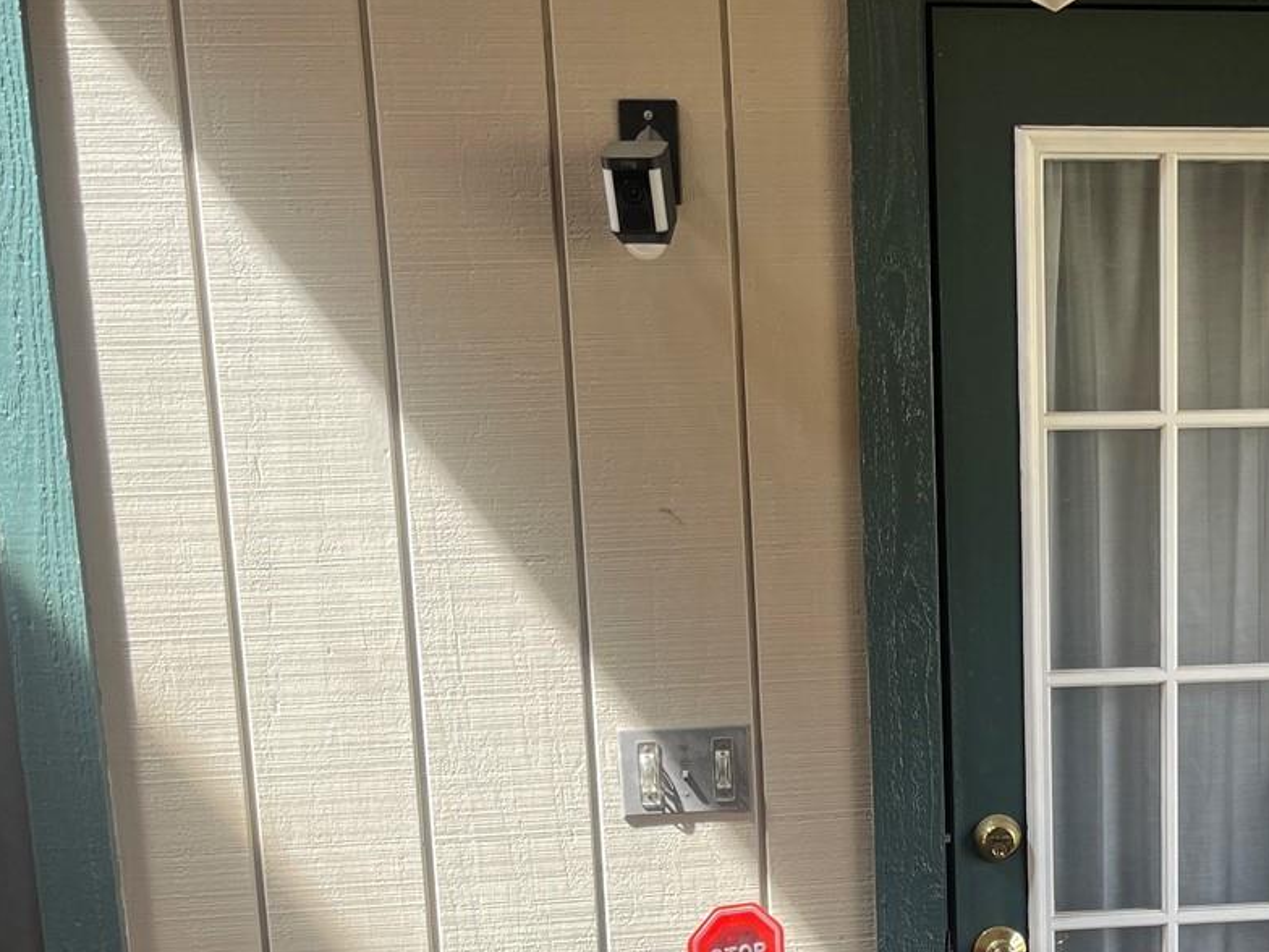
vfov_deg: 27.8
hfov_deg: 36.1
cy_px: 810
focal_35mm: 51
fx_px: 1870
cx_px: 1031
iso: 80
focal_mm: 5.1
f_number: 1.6
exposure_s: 1/121
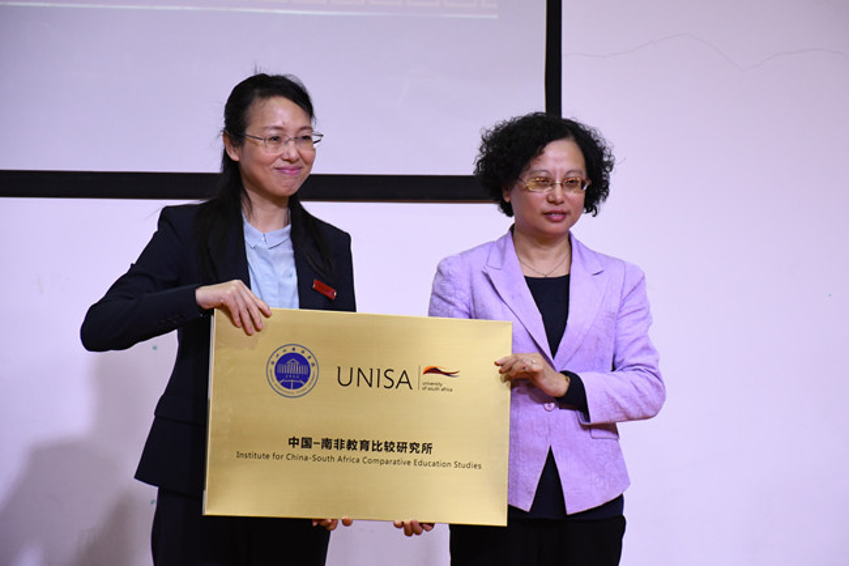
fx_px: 3701
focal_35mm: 157
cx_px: 424
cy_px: 283
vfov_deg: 8.7
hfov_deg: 13.1
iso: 2200
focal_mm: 105
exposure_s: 1/160
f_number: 5.6
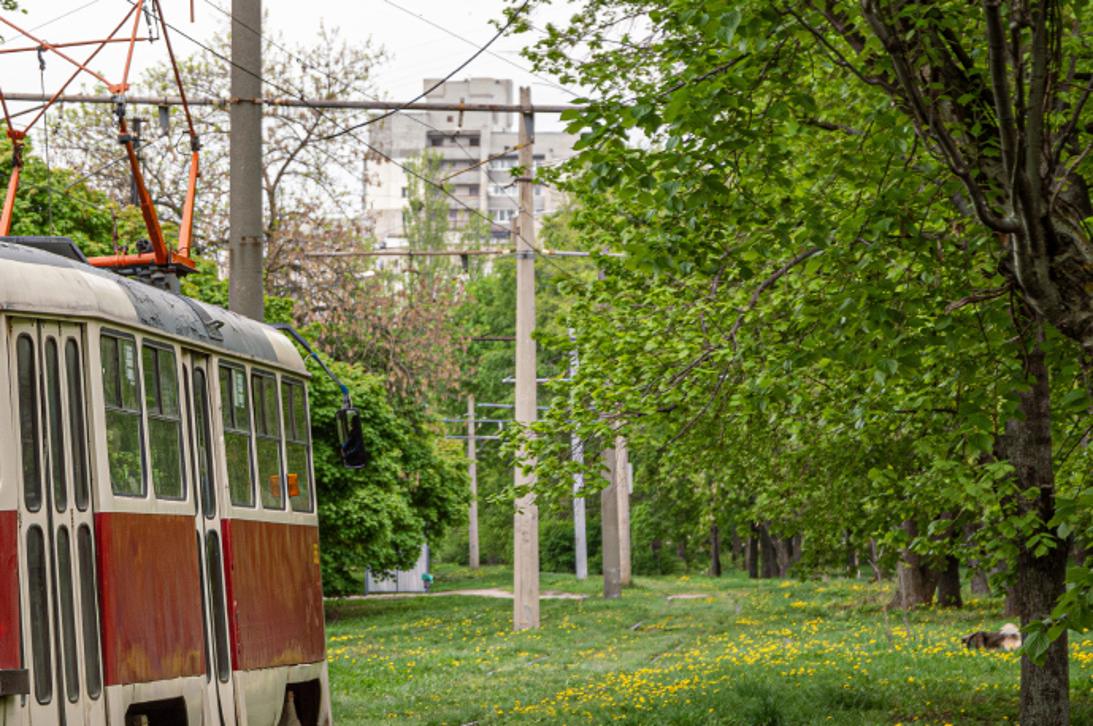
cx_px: 102
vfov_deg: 6.9
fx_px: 6006
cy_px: 331
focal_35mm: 198
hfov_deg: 10.3
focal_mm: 70
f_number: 5.3
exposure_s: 1/250
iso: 200
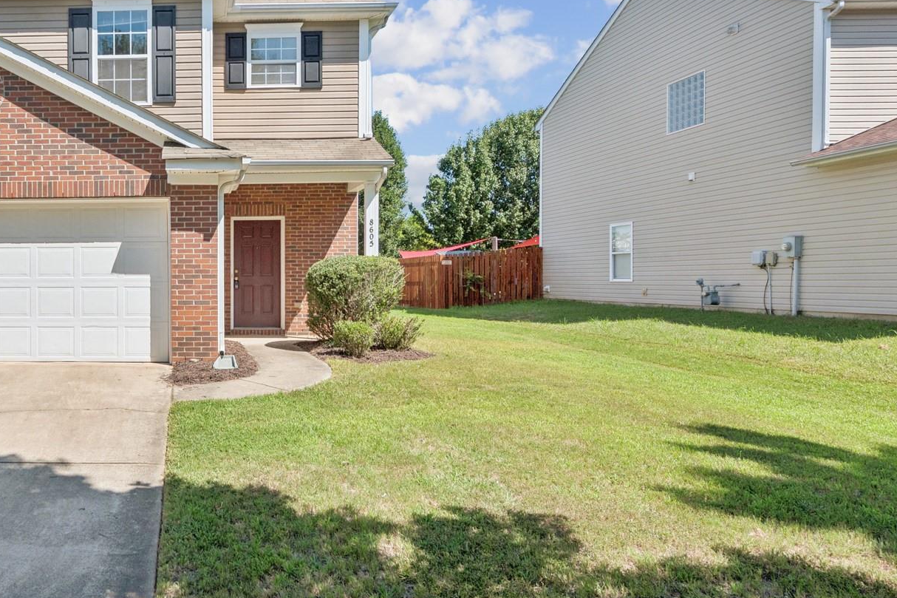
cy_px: 233
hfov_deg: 61.3
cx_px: 168
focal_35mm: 27
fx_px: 673
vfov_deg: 47.6
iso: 200
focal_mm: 16
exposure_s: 1/800
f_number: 9
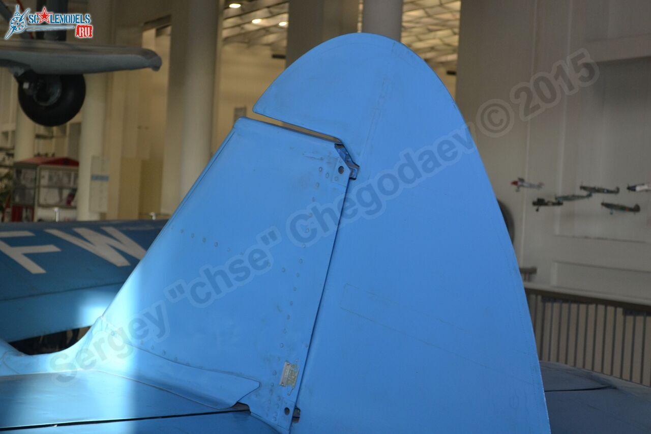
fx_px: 1492
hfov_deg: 24.6
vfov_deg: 16.5
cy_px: 217
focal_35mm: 82
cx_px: 326
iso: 640
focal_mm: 55
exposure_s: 1/60
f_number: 5.6
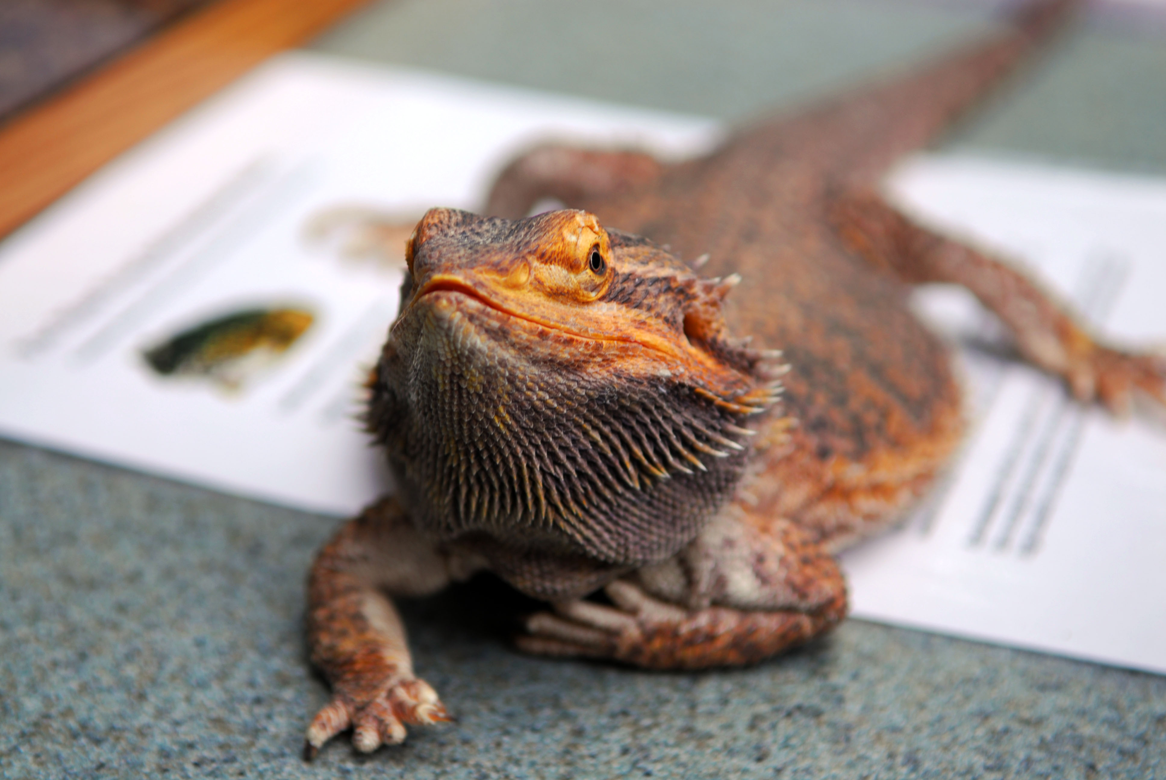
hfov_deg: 24.6
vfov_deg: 16.6
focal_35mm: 82
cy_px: 390
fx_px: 2675
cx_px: 583
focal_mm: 55
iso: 100
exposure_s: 1/50
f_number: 3.5
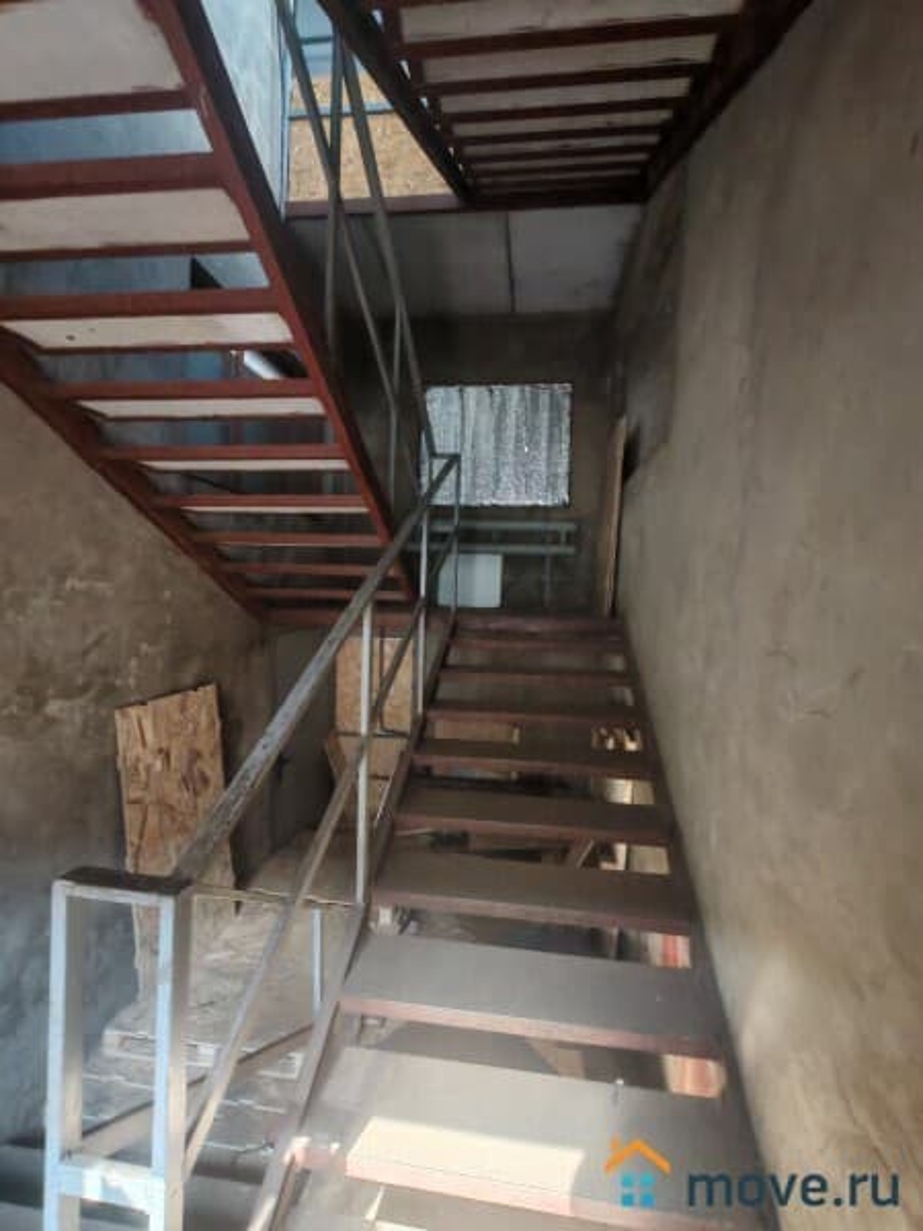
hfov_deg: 78.1
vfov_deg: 94.5
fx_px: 569
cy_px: 616
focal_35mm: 16
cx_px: 462
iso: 160
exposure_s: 1/33
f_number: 2.2
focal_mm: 1.96
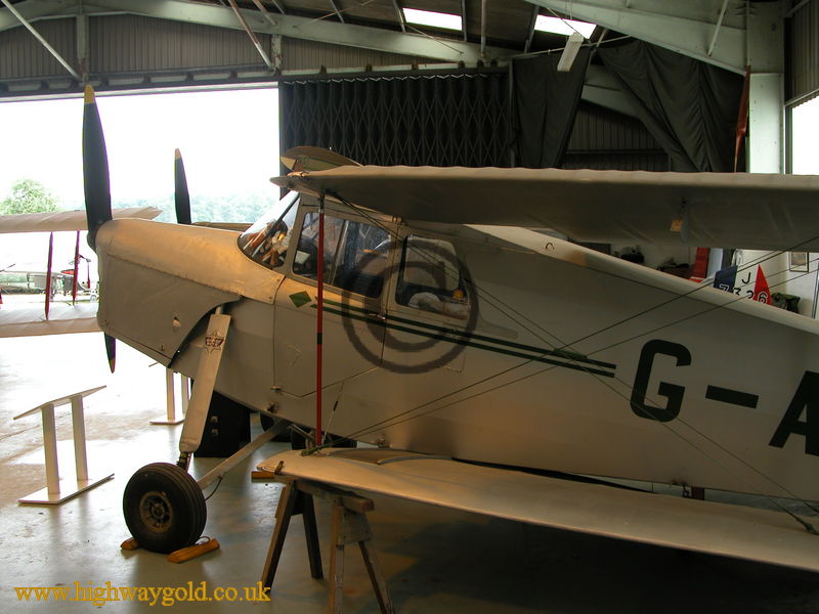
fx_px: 828
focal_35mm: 35
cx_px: 410
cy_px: 307
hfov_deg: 52.6
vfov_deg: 40.7
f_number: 3.2
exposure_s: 1/51.7
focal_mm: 8.9
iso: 100
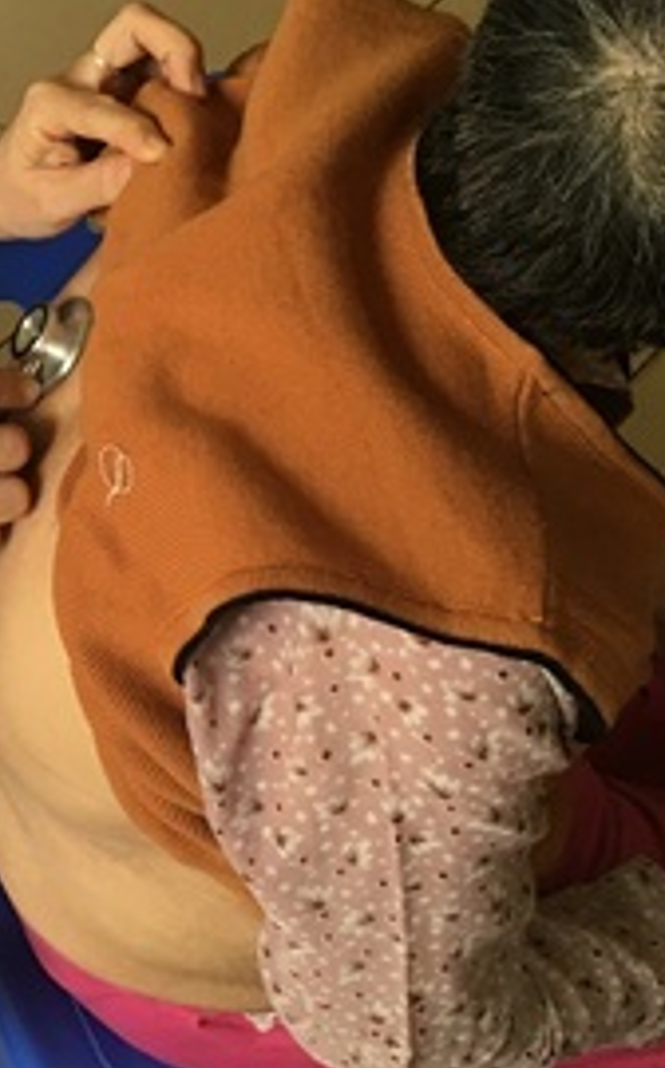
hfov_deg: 16.9
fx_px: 2124
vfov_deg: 28.1
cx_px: -166
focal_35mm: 73
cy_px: 364
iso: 50
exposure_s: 1/33
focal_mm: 4.15
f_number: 2.2
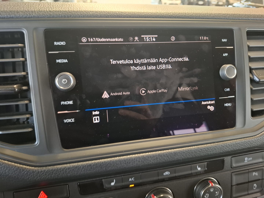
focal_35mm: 23
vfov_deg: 58.9
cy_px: 99
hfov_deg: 73.9
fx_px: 175
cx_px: 132
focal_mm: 5.54
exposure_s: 1/25
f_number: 1.8
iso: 500
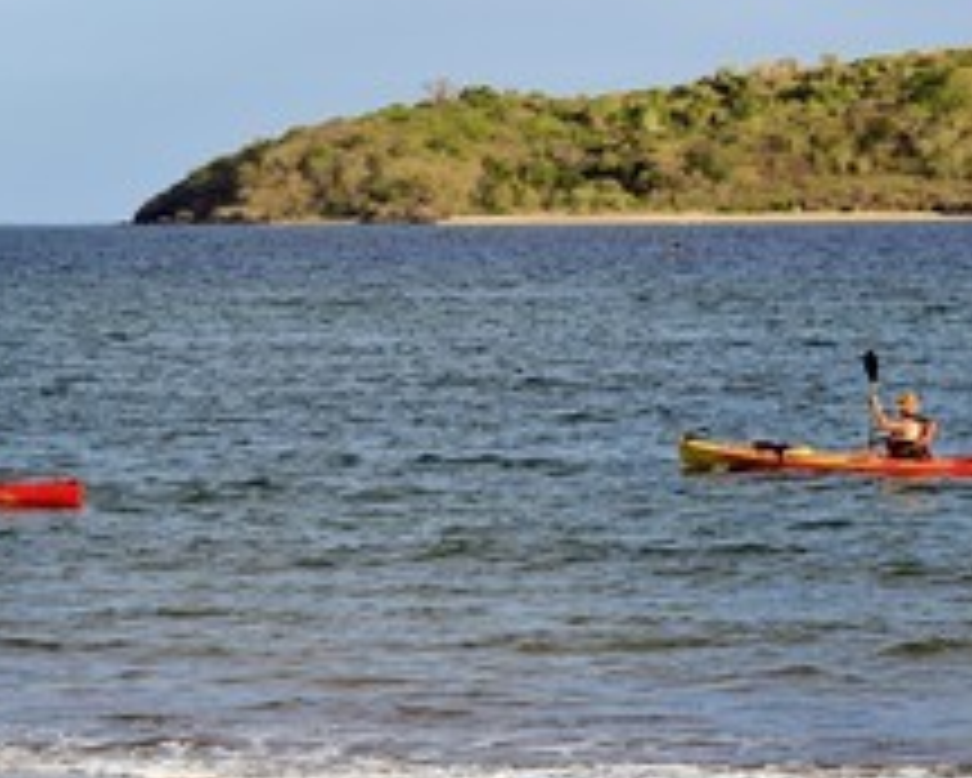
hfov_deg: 9.6
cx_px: 382
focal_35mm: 201
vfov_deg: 7.7
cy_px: 414
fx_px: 5785
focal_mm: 110
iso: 200
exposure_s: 1/250
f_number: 11
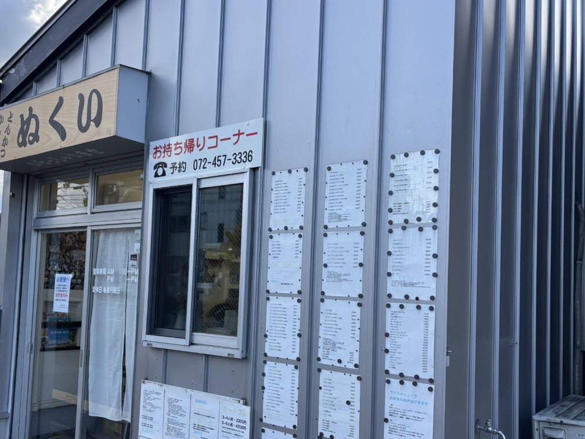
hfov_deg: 55.2
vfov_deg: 42.8
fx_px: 558
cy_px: 258
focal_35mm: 33
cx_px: 255
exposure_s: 1/775
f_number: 1.6
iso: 50
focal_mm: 5.96
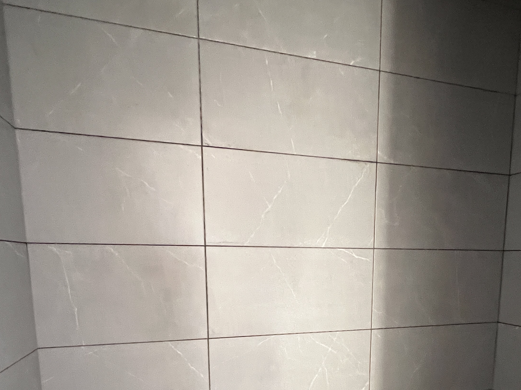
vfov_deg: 52.6
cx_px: 307
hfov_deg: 71.0
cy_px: 320
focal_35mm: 24
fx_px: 361
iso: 800
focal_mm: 1.57
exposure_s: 1/60
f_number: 1.8
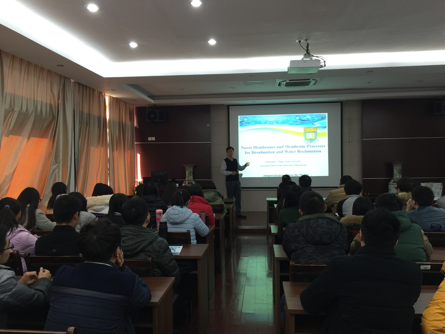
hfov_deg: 61.7
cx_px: 222
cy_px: 167
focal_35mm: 29
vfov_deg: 48.2
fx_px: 373
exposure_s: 1/17
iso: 40
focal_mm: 4.15
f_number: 2.2
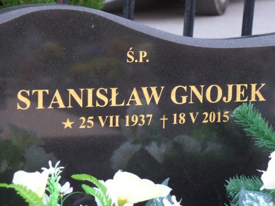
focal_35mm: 154
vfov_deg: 9.6
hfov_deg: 12.8
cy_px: 109
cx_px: 148
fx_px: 1223
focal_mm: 25.2
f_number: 4.2
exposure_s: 1/45
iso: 800
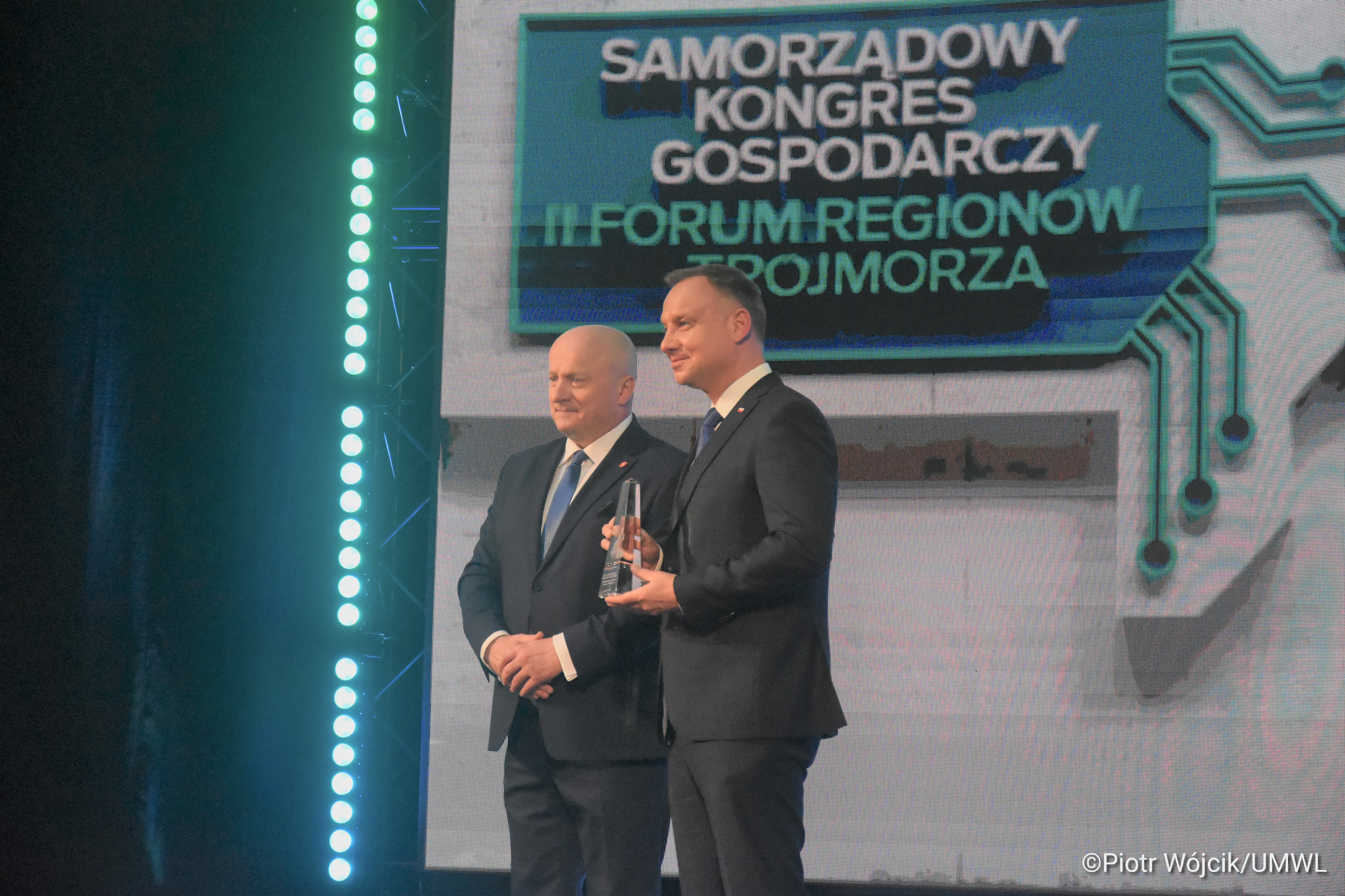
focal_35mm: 99
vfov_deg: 13.8
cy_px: 448
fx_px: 3698
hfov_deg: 20.6
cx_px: 672
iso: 5000
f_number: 5.3
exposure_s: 1/750
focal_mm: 66
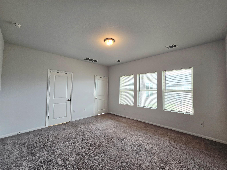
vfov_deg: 89.9
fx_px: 85
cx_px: 114
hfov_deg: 106.2
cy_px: 85
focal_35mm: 13
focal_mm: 2.2
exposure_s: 1/60.2
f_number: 2.2
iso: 50
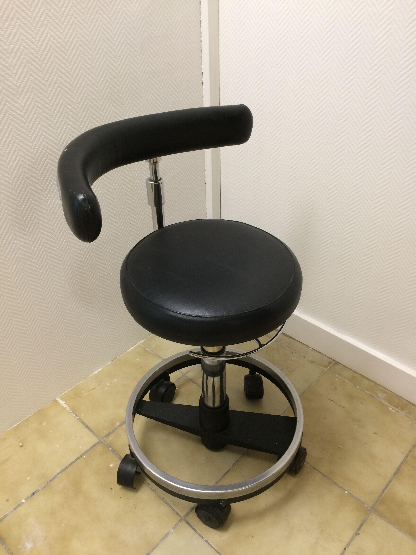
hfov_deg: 48.2
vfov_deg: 61.7
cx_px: 208
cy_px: 278
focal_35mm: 29
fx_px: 465
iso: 160
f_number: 2.2
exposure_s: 1/33
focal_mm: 4.15
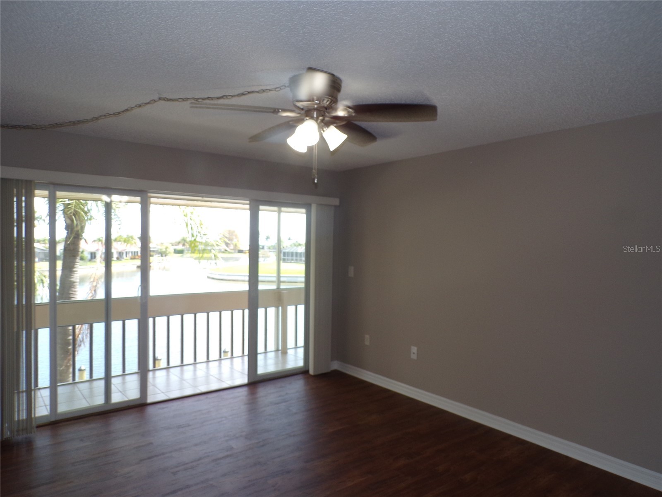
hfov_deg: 71.6
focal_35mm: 24
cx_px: 331
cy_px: 248
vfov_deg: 56.8
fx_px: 459
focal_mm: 4.3
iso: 80
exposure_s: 1/45
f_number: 4.3
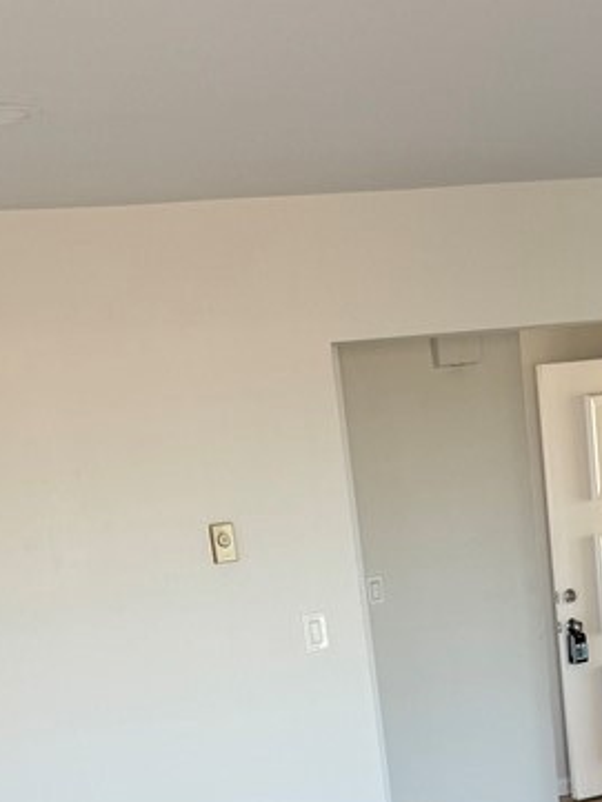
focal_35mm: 68
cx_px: 447
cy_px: 942
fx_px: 1576
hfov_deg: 21.5
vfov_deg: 25.8
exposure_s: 1/121
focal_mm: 6.76
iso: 80
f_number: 1.78
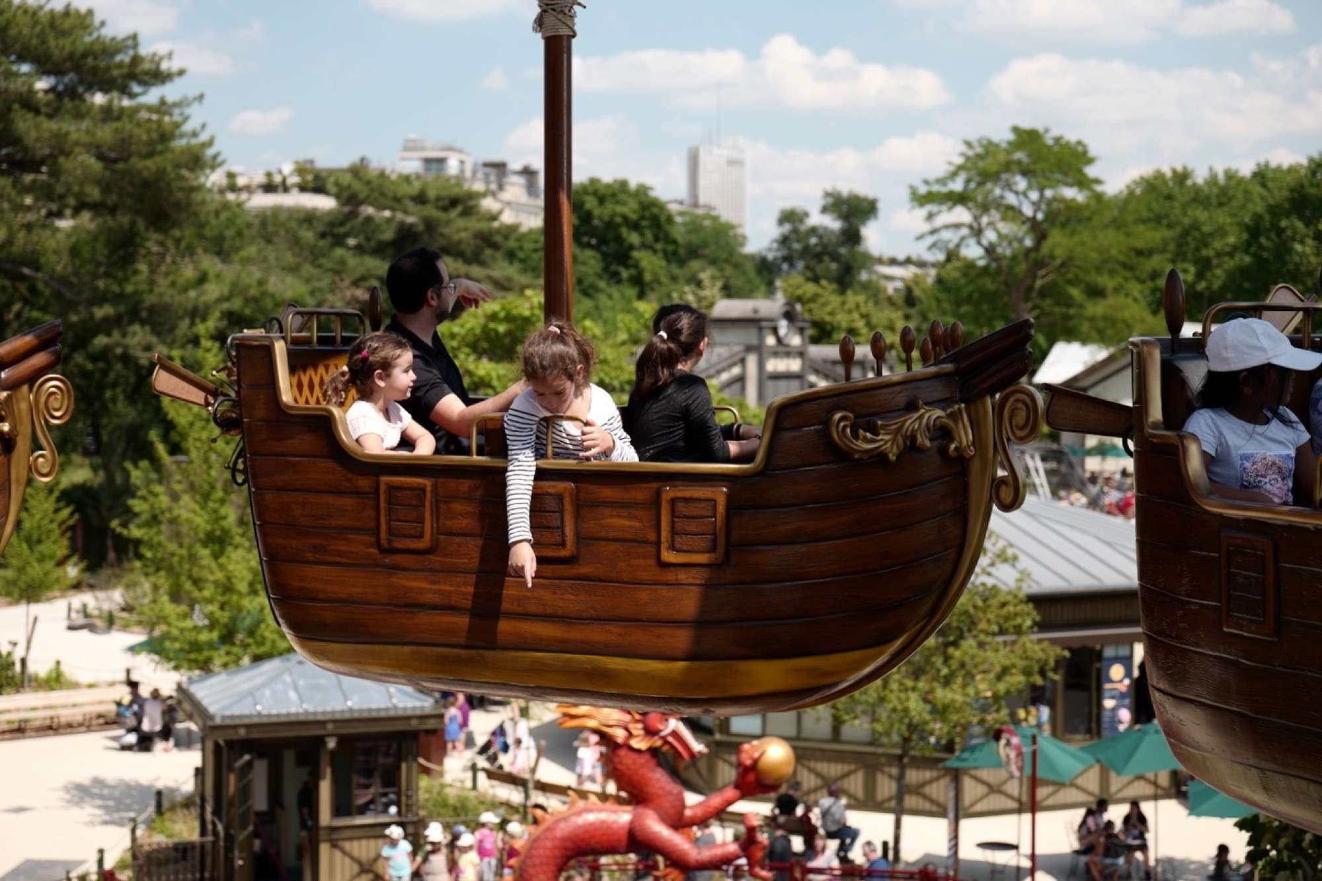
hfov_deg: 33.4
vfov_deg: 22.6
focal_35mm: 60
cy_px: 440
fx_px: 2202
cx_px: 661
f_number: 3.7
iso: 64
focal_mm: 60
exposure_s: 1/500
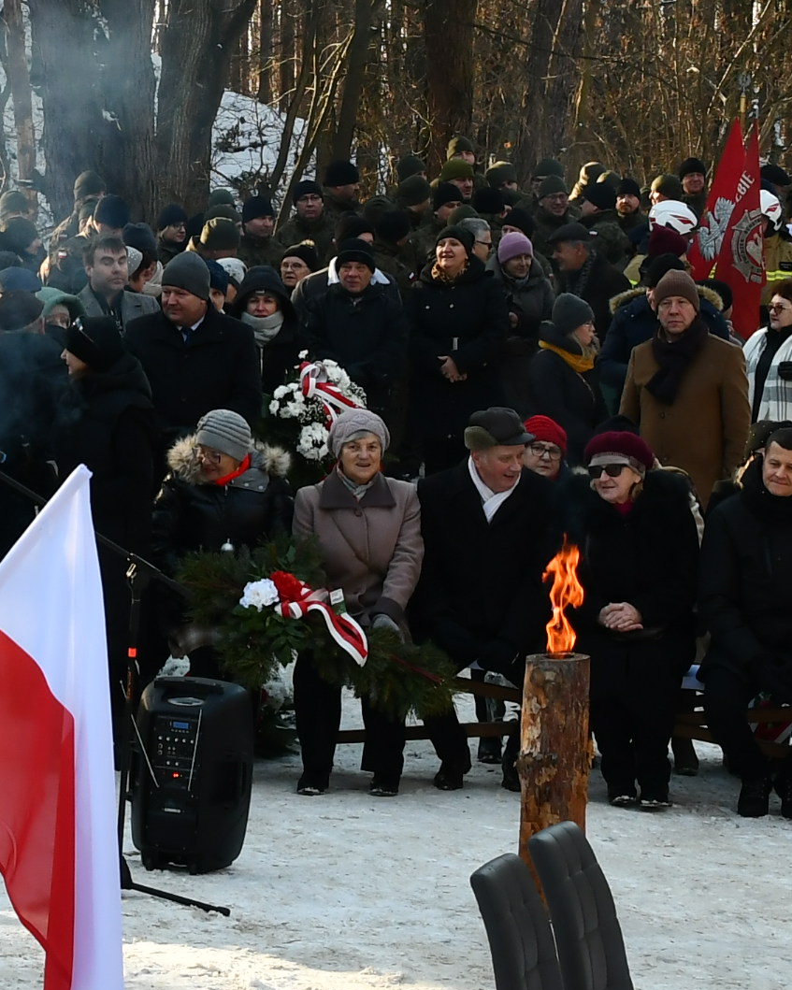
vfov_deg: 12.9
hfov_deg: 10.4
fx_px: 4337
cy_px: 142
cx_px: 67
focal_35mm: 148
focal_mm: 27
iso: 320
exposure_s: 1/250
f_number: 5.6
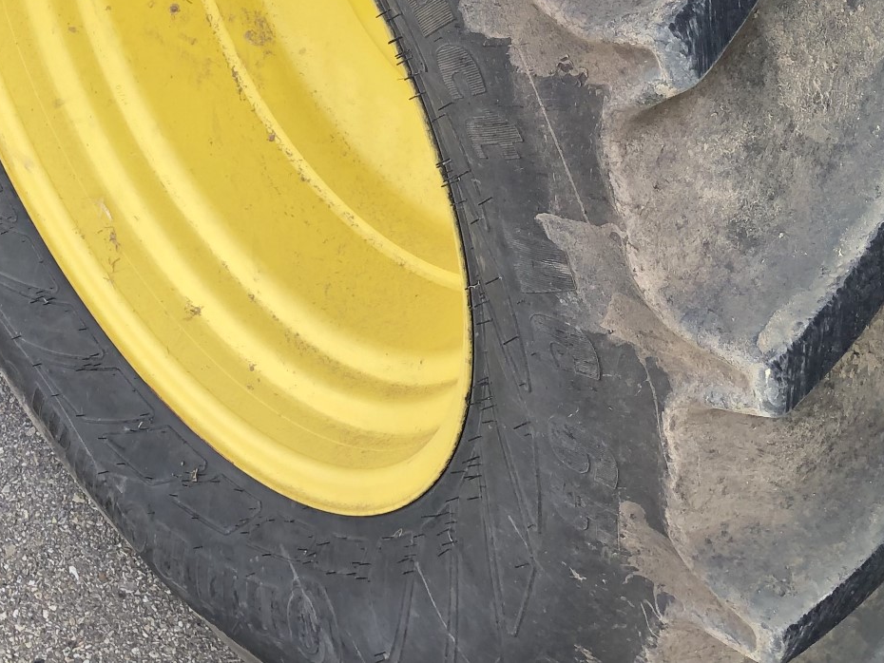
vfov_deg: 21.2
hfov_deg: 29.8
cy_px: -105
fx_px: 1660
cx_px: 467
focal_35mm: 65
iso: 20
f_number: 1.8
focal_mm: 3.99
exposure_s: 1/296
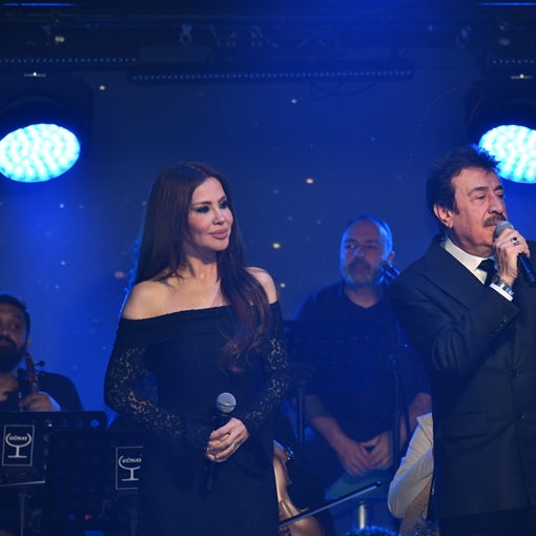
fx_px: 5606
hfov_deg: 5.5
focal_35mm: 320
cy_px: 268
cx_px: 345
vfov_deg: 5.5
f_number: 8
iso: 1600
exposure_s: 1/125
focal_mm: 250
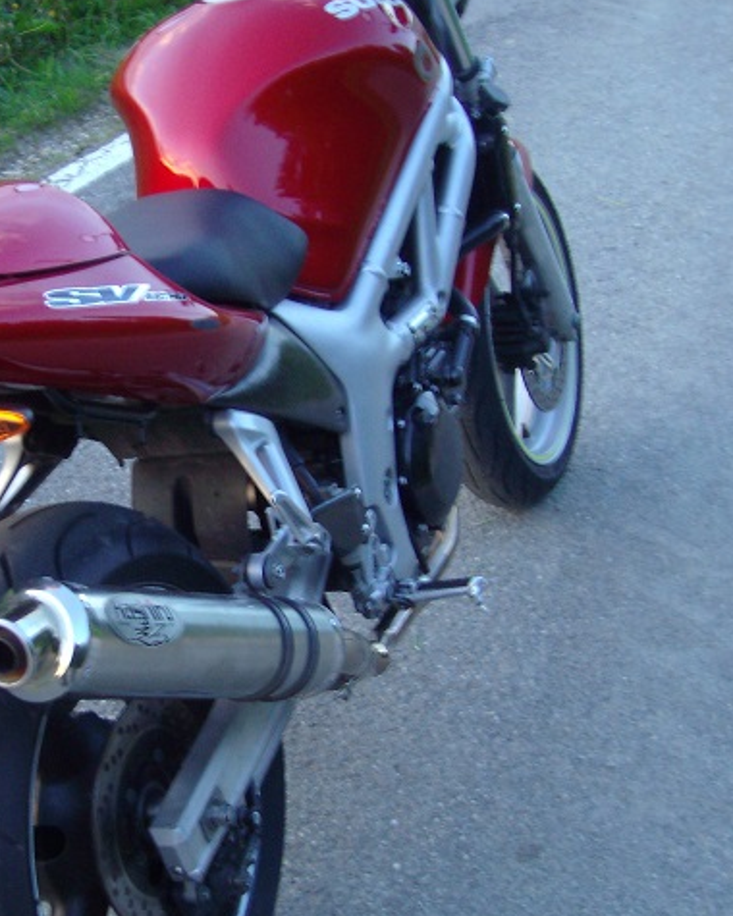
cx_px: 185
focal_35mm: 74
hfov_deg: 20.5
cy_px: 463
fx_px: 2007
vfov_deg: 25.7
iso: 100
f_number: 3.13
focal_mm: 7.6
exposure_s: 1/24
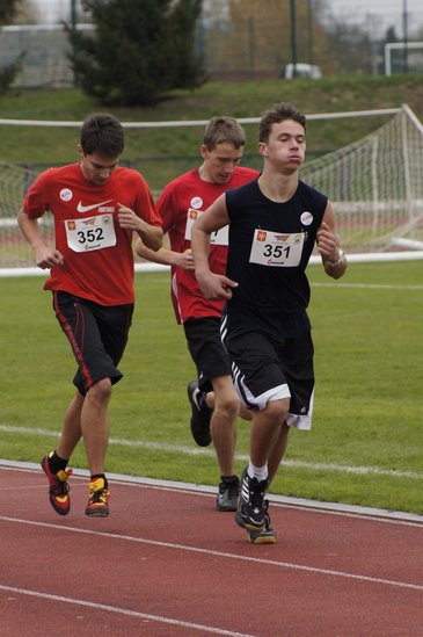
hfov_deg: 5.1
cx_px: 212
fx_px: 4767
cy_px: 318
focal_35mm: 270
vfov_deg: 7.6
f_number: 8
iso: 1600
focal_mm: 180
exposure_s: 1/800
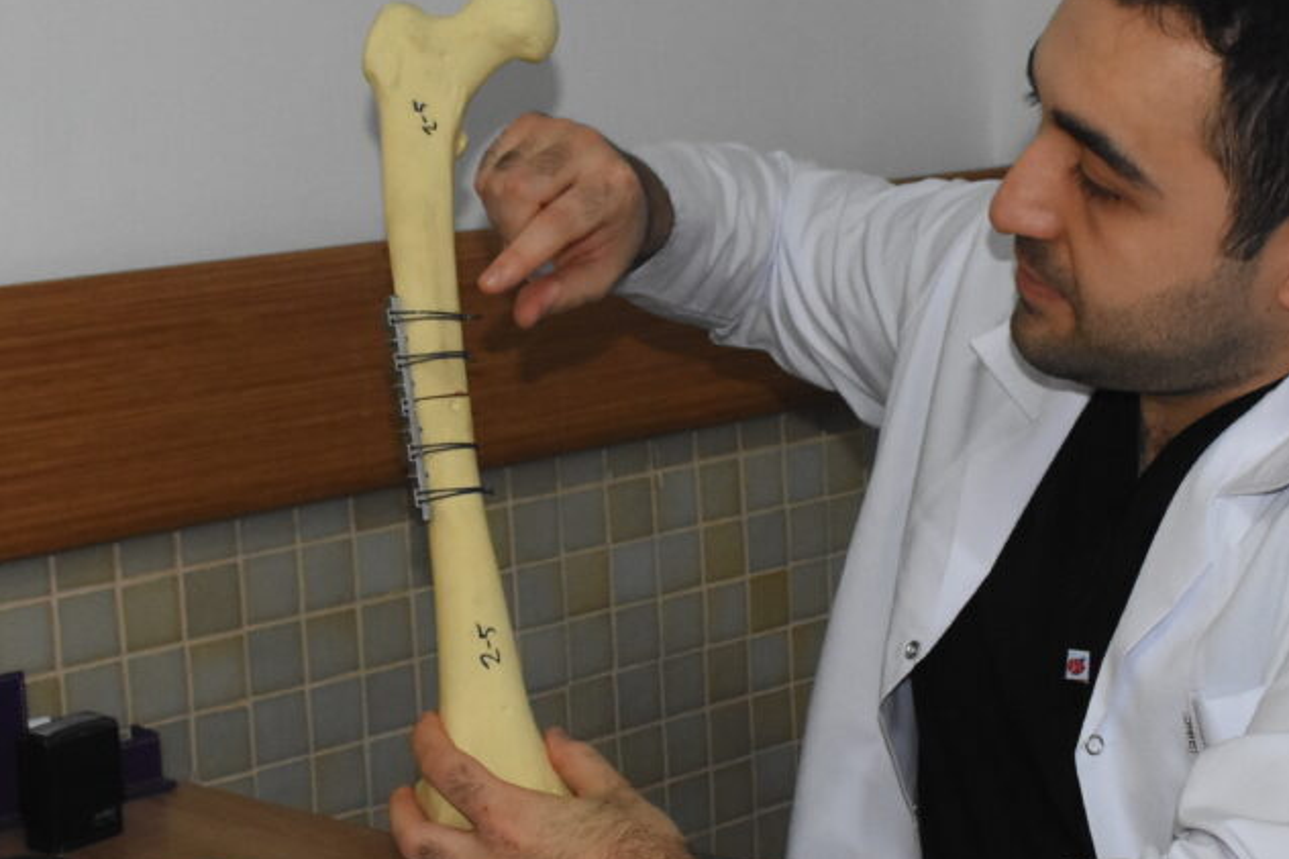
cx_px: 781
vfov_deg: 16.6
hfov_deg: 24.7
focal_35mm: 82
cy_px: 499
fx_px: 2936
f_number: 8
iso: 2500
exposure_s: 1/125
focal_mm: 27
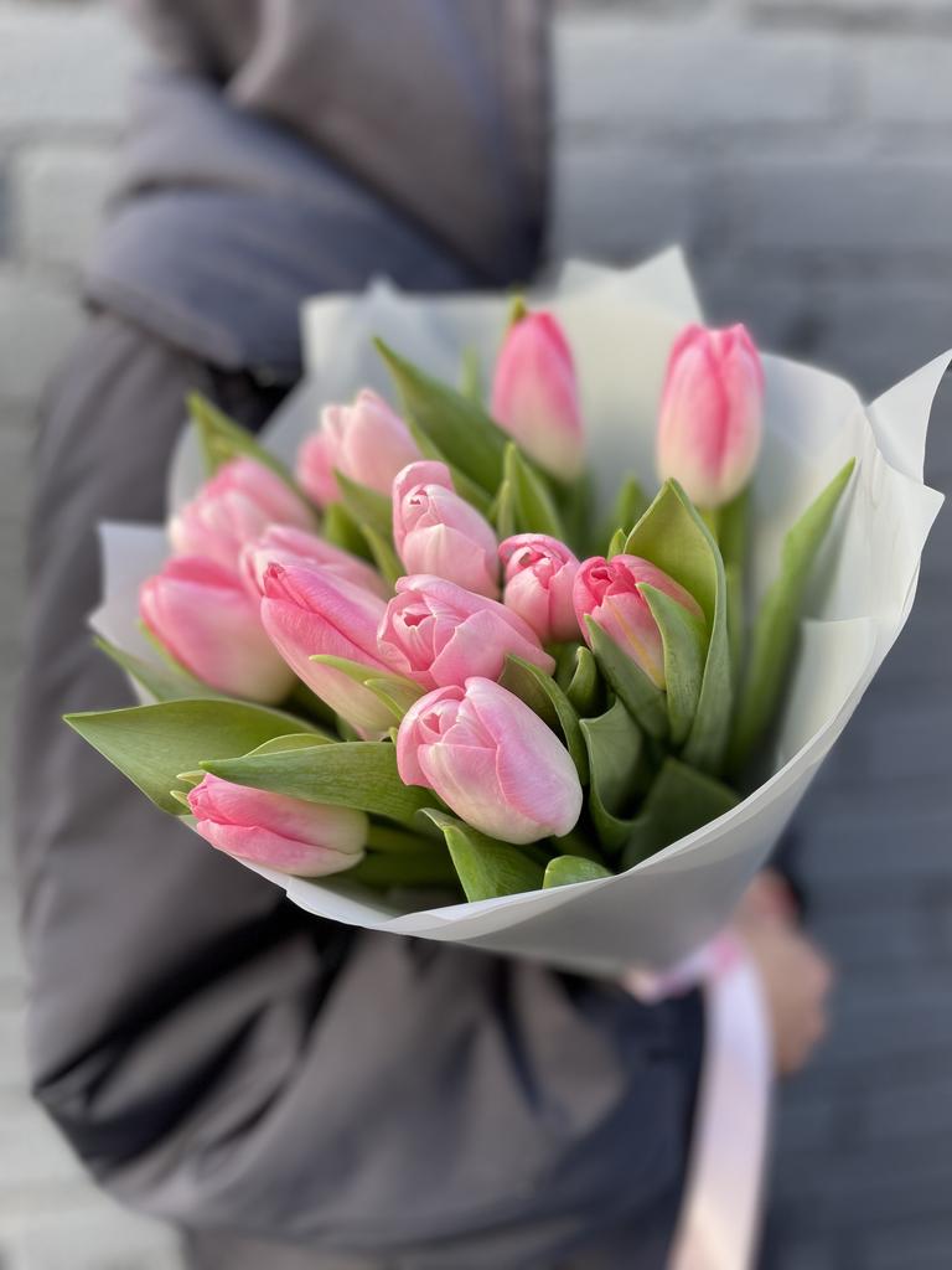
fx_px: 953
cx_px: 476
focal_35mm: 26
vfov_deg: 67.3
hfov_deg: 53.1
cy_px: 635
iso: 40
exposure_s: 1/121
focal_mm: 4.2
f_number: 1.6
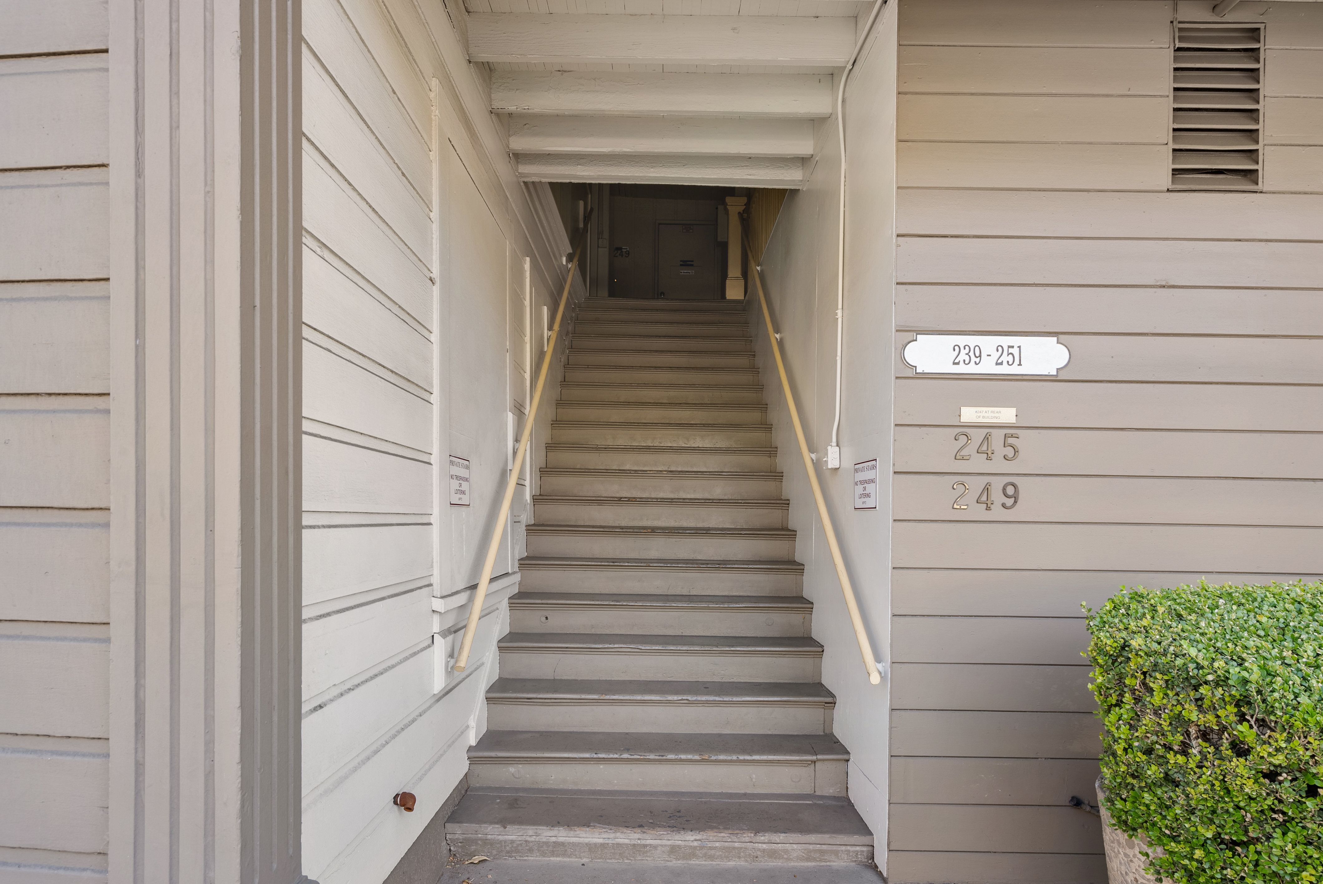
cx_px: 662
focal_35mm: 18
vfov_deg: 67.5
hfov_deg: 90.0
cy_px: 442
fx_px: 662
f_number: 9
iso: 100
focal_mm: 18
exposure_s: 1/3
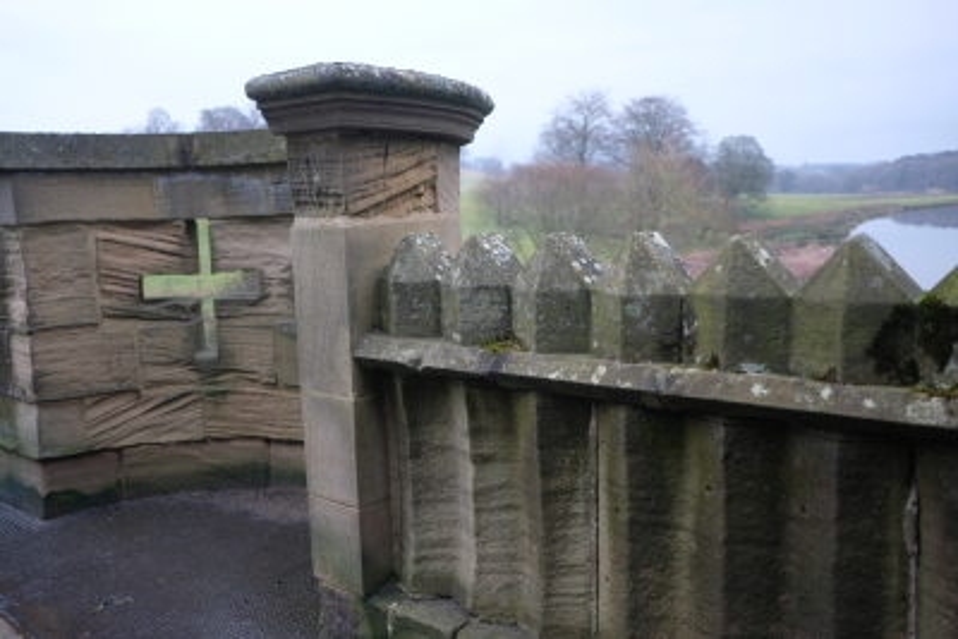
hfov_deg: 54.4
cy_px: 320
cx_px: 479
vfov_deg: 37.9
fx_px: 932
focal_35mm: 35
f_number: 2.2
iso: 200
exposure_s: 1/125
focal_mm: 23
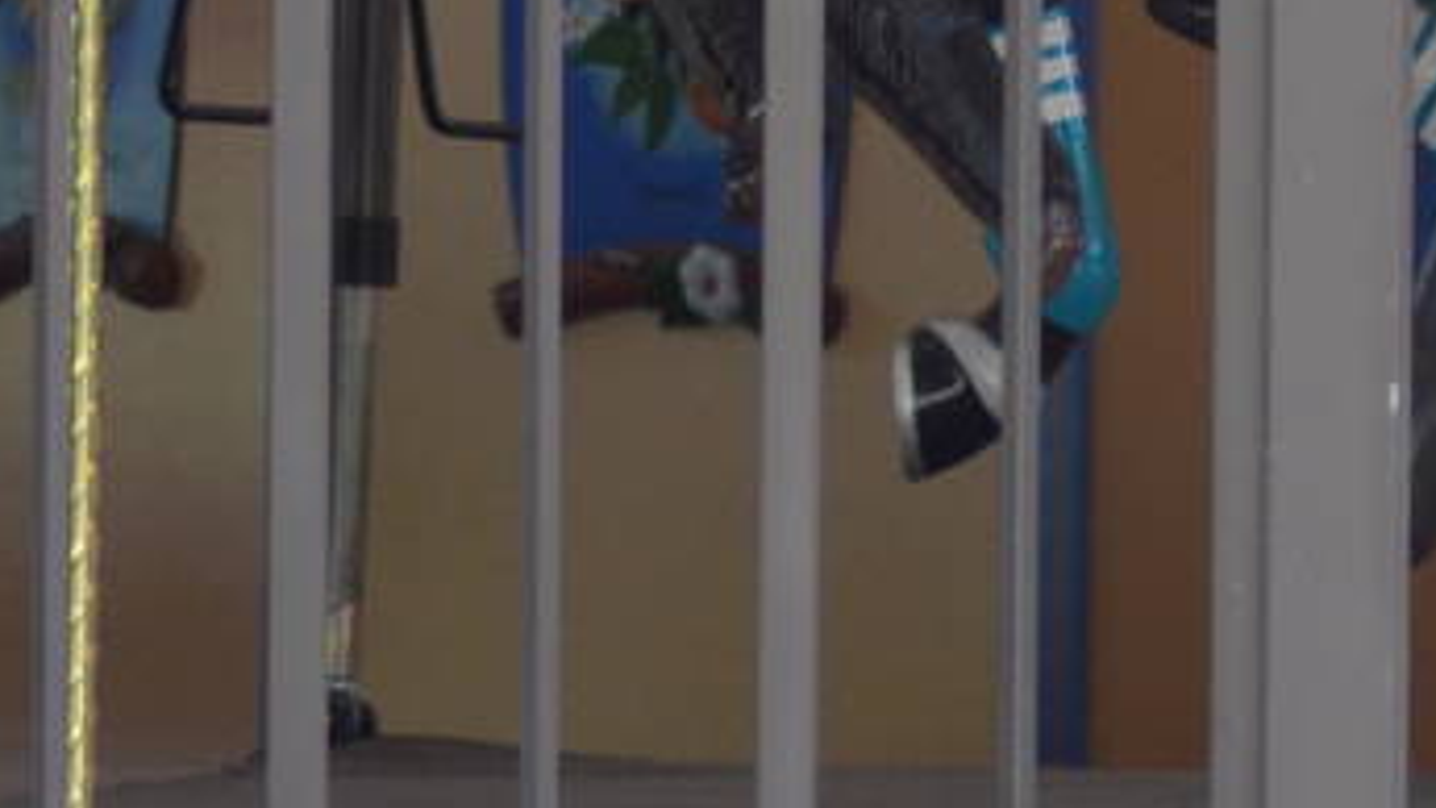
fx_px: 19380
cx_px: 2119
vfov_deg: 2.4
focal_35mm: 509
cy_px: -408
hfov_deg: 4.2
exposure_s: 1/250
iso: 500
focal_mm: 70
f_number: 4
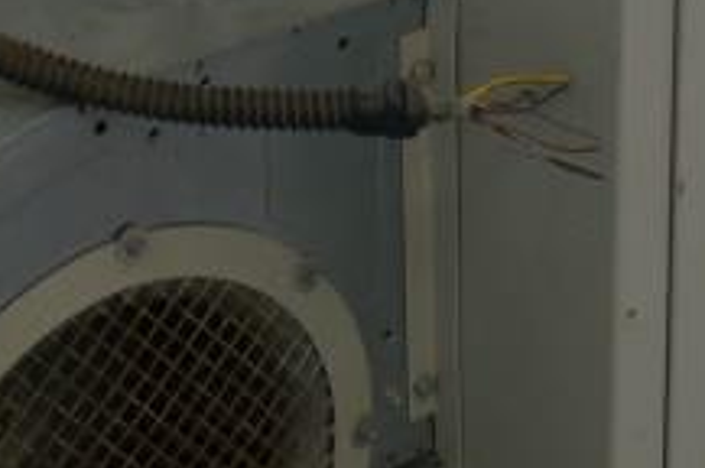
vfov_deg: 7.7
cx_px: 491
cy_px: 84
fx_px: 3461
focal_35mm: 177
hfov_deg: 11.6
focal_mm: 18
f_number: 4.1
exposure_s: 1/60
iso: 250
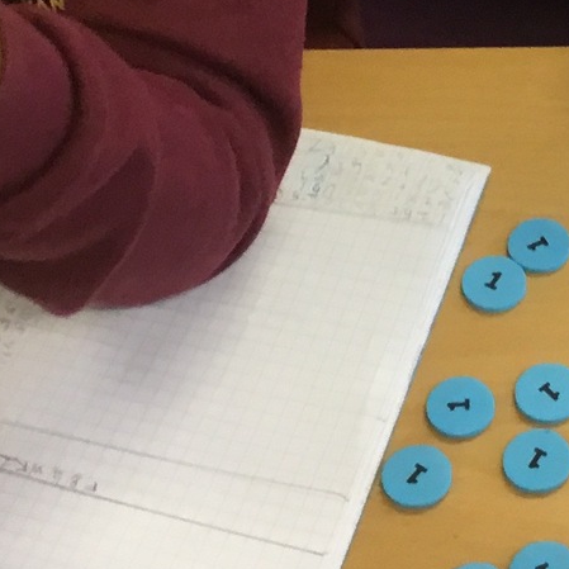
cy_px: -196
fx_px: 2325
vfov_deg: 13.4
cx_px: 617
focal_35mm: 125
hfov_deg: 13.7
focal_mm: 3.3
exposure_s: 1/33
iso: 100
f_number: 2.4
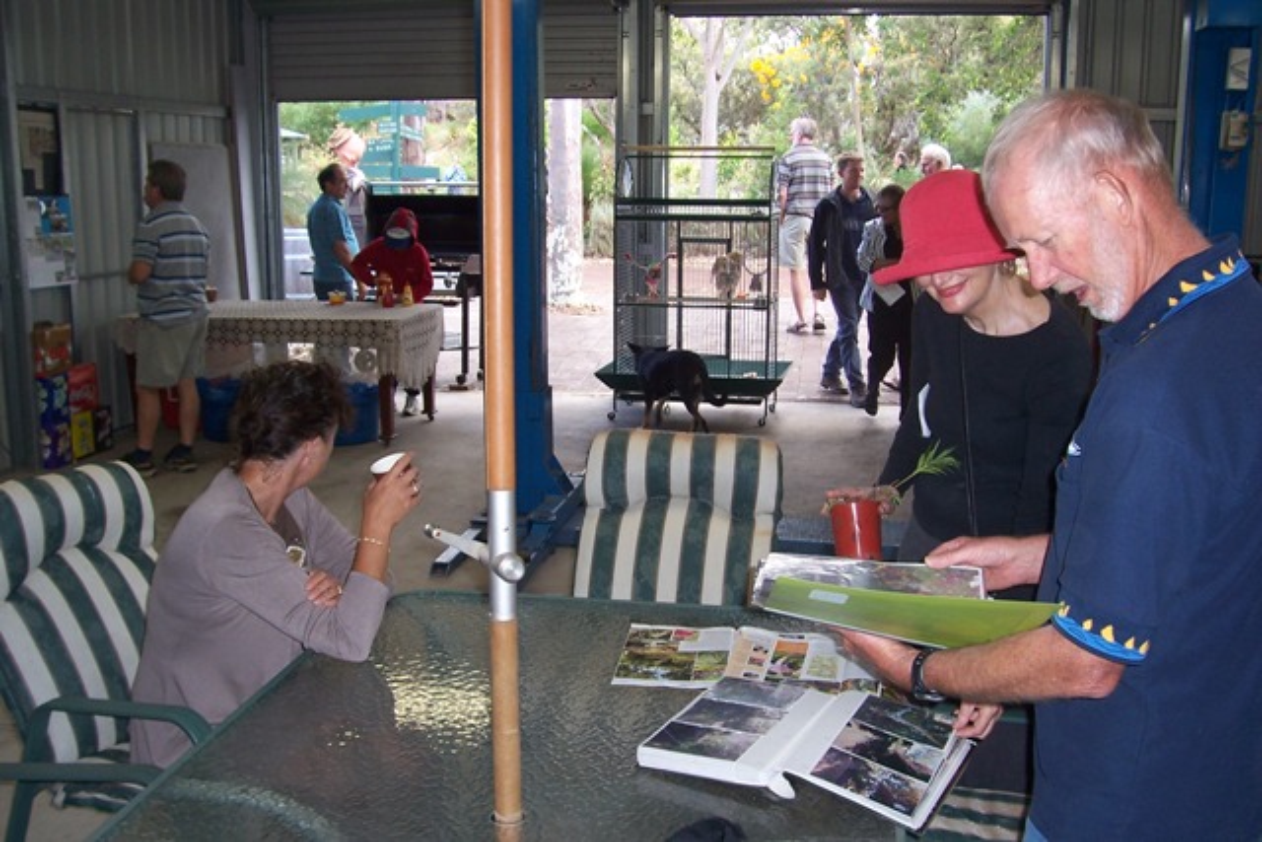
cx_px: 631
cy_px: 421
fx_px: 1192
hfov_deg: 55.8
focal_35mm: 34
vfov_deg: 38.9
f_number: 2.7
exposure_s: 1/60
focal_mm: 5.6
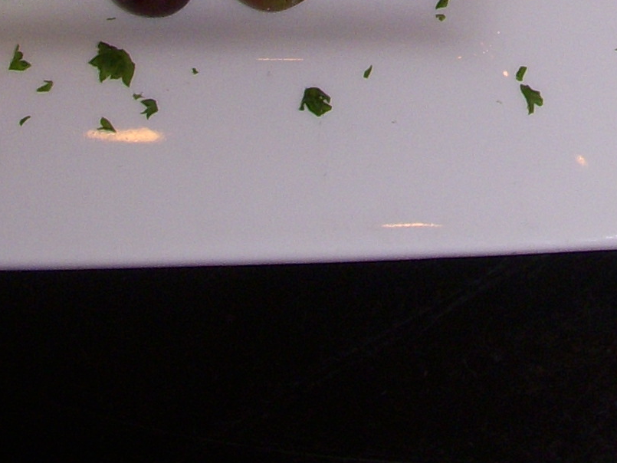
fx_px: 2745
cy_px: -306
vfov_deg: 9.3
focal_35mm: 154
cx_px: 808
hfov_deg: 12.4
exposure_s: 1/30
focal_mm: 6.3
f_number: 3.3
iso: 100
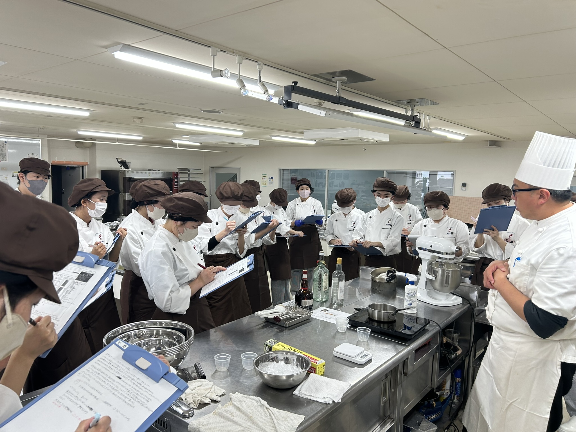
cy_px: 216
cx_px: 288
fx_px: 433
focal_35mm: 26
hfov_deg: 67.3
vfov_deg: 53.1
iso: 50
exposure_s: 1/120
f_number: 1.5
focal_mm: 5.7
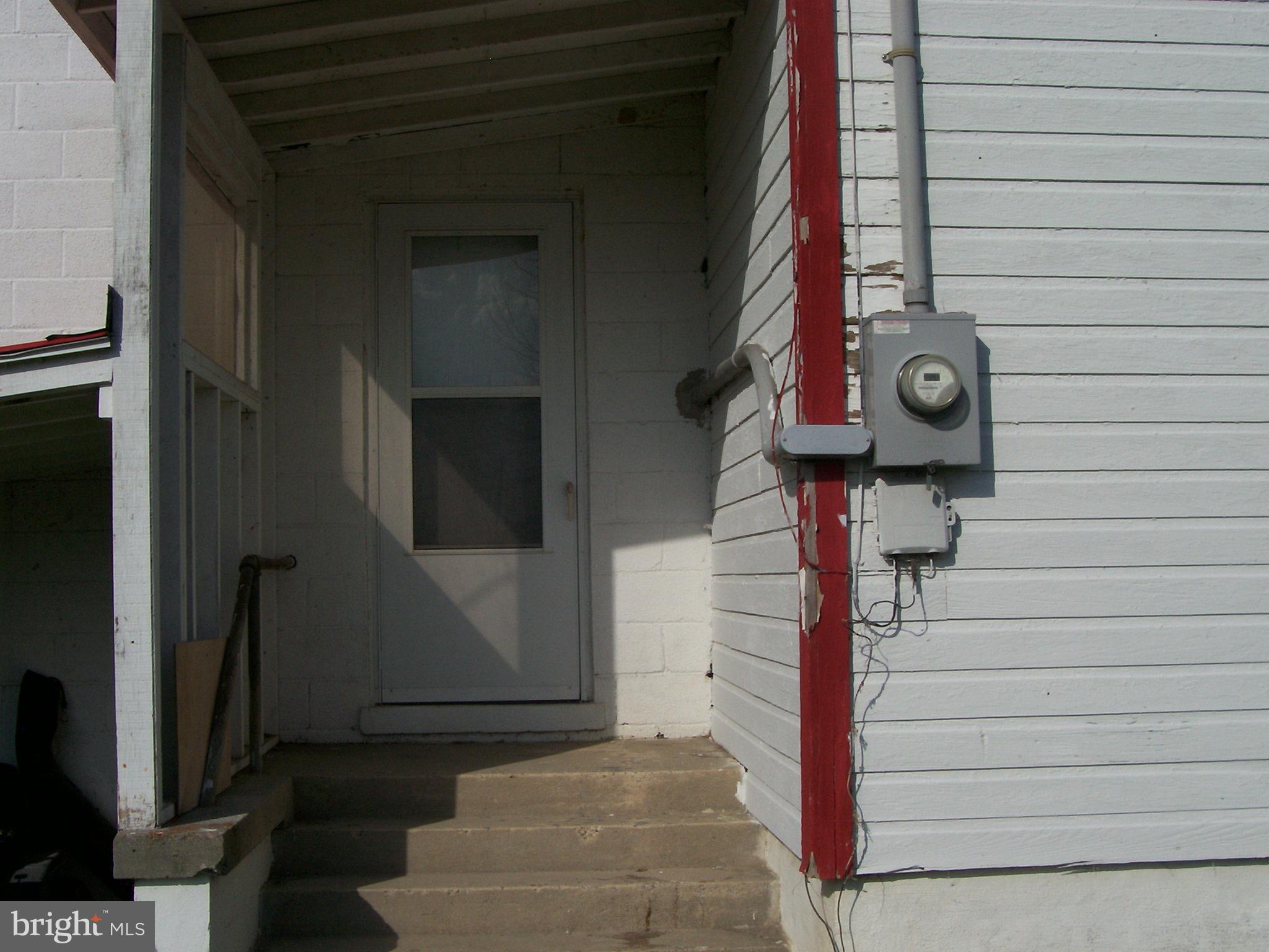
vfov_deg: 34.3
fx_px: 1540
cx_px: 634
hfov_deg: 44.8
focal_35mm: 42
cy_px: 476
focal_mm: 7
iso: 80
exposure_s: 1/923
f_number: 5.6
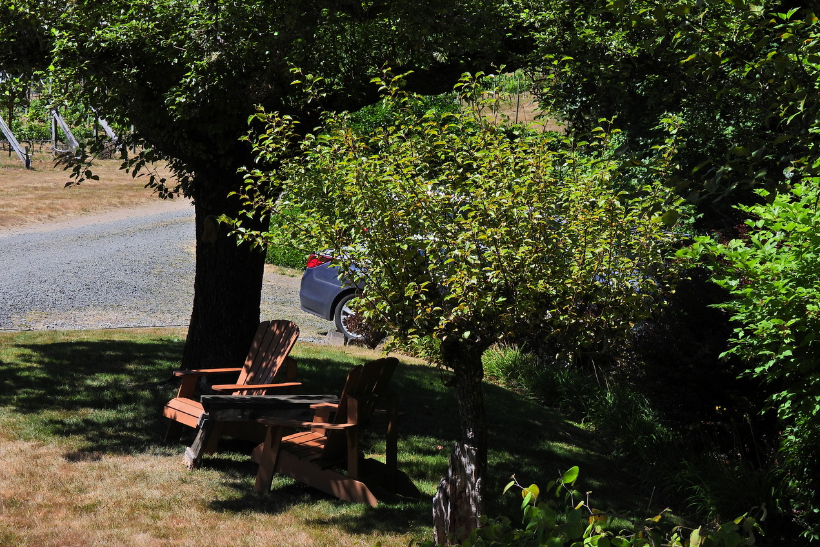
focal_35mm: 89
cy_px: 246
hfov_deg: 22.9
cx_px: 410
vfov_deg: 15.4
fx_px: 2028
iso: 100
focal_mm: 15.2
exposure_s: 1/1000
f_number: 4
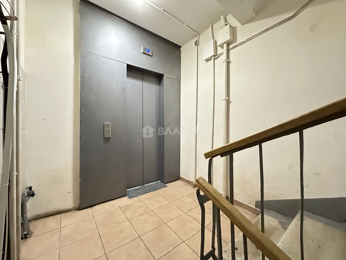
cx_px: 173
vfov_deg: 85.7
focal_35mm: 14
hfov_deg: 102.1
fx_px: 140
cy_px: 130
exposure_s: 1/34
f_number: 2.2
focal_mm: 2.22
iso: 1250
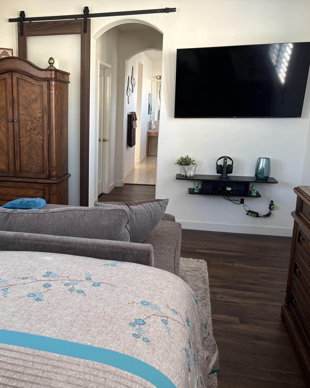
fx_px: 390
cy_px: 194
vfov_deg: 52.8
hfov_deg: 42.0
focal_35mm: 34
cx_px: 77
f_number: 1.6
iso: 125
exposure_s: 1/87
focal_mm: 5.96
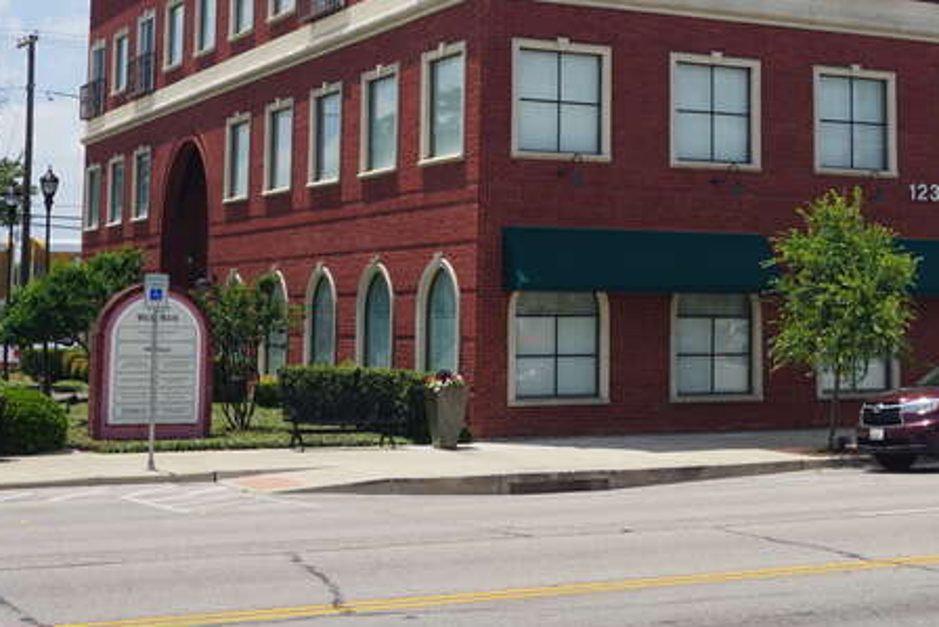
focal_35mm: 67
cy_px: 106
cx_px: 692
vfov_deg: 20.1
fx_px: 1745
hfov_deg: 29.7
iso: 100
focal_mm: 25
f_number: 11
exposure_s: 1/160
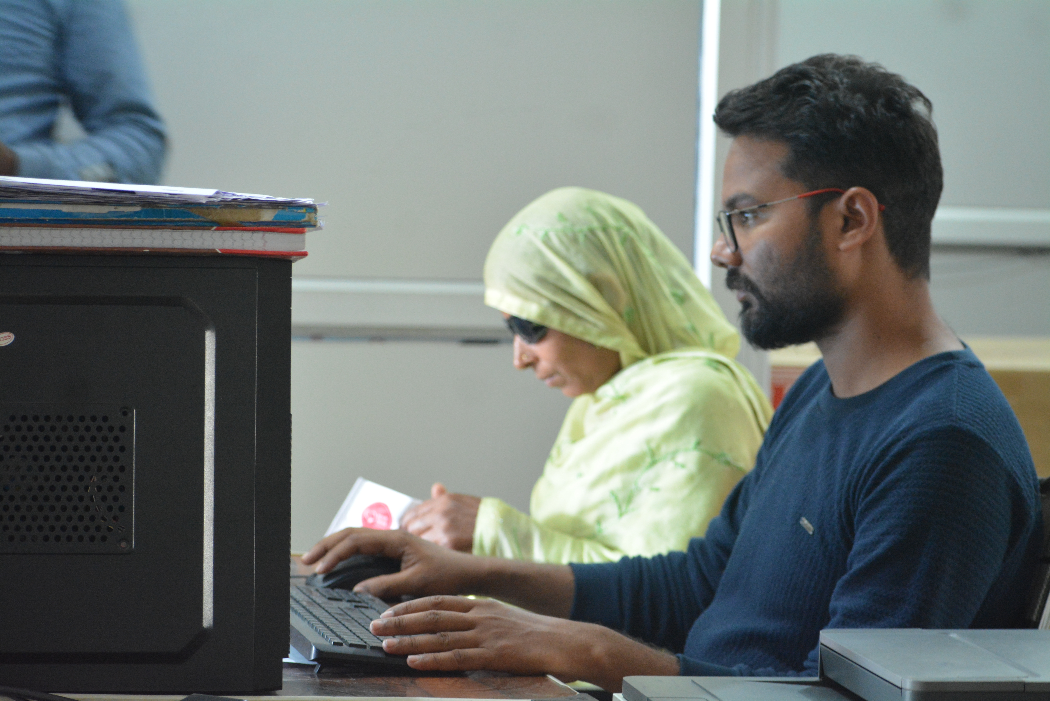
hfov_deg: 16.6
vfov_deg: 11.2
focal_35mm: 123
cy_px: 350
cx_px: 525
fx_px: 3588
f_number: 25
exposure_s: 1/15
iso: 2500
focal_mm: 82
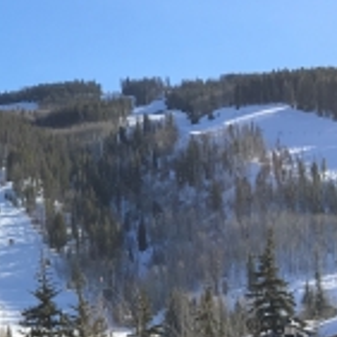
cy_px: 315
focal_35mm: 116
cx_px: -318
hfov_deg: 13.2
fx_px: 1278
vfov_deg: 14.8
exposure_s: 1/874
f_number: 2.2
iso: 25
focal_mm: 4.15
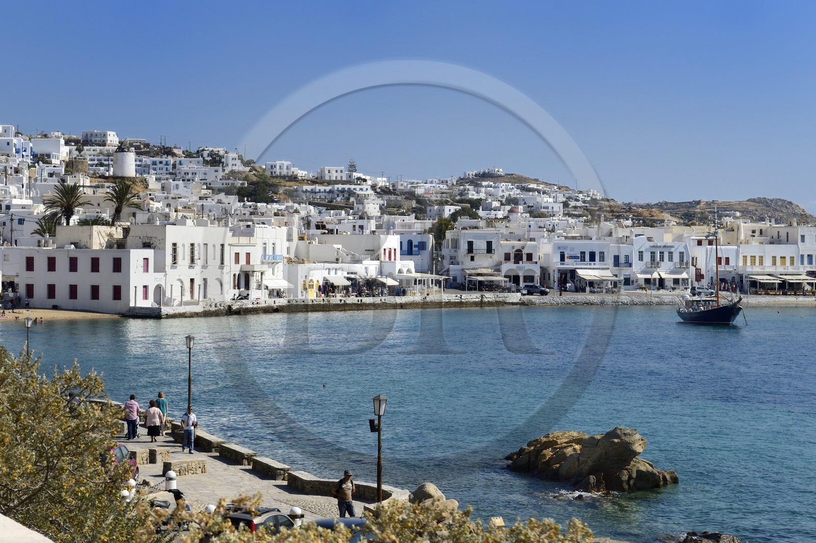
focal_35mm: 70
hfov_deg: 28.9
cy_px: 272
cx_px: 408
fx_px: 1586
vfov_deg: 19.4
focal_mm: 70
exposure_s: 1/500
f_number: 11
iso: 200
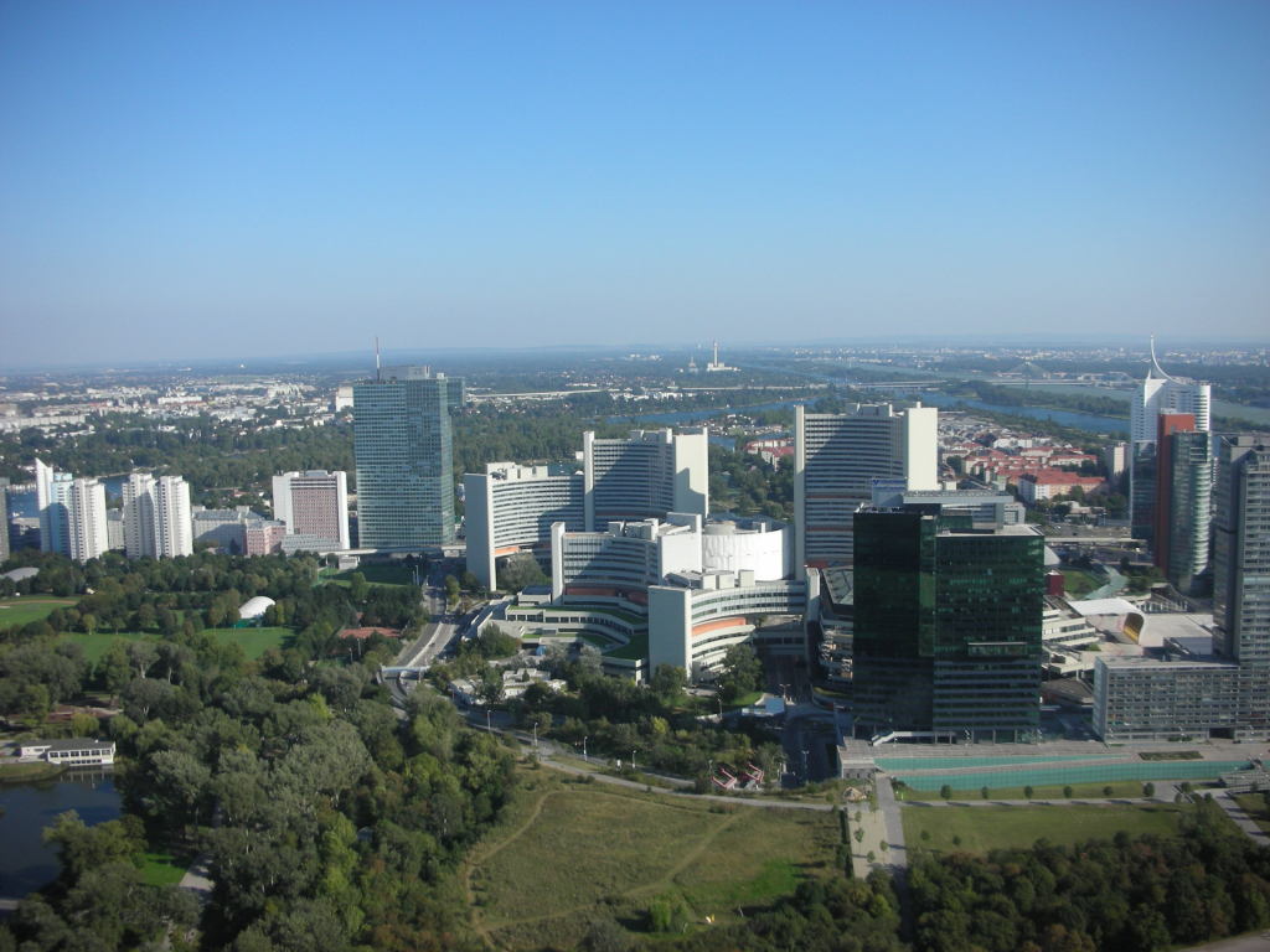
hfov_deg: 52.6
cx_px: 635
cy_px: 476
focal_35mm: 35
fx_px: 1284
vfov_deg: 40.7
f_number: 8.5
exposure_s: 1/88.8
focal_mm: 5.8
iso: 50
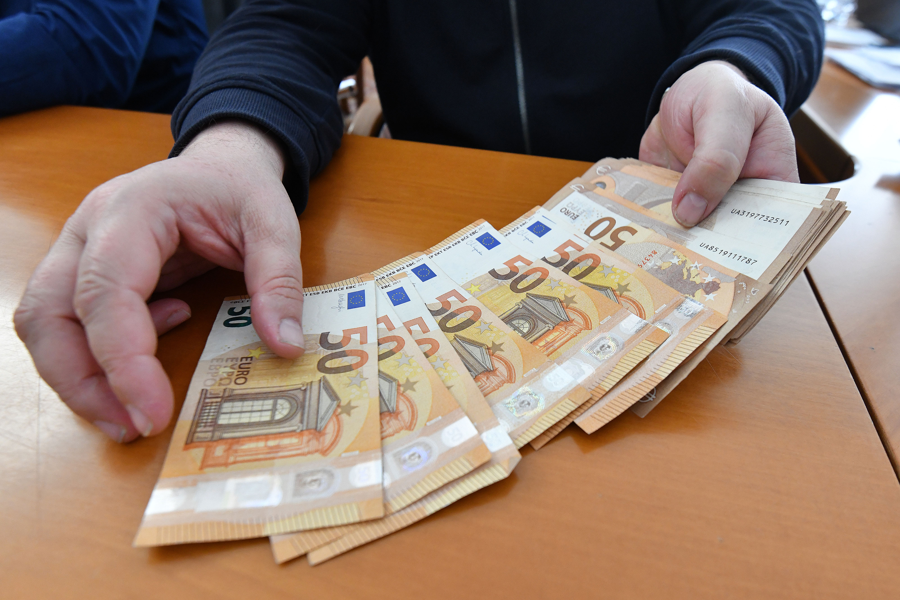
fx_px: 400
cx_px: 450
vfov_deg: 73.7
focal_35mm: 16
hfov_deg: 96.7
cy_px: 300
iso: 2000
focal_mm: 16
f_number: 5
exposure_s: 1/160
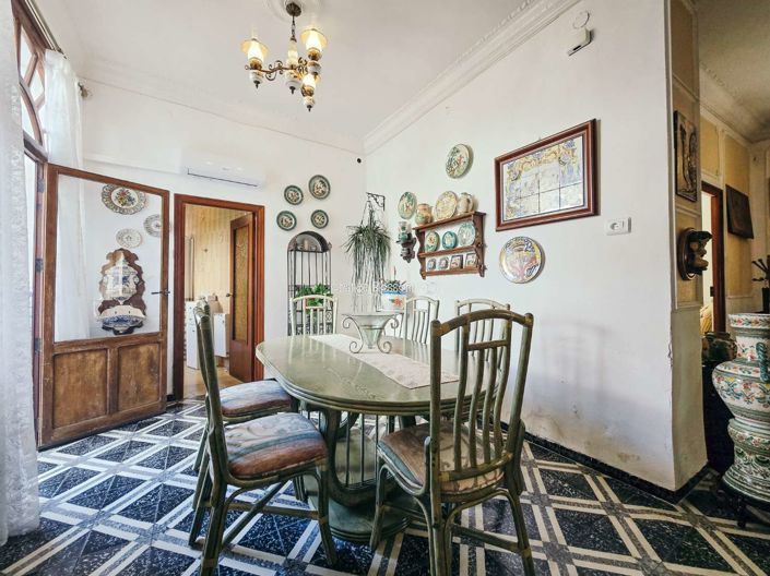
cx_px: 385
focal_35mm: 13
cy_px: 288
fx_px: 289
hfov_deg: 106.2
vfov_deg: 89.9
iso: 80
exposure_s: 1/50
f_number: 2.2
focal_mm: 2.2
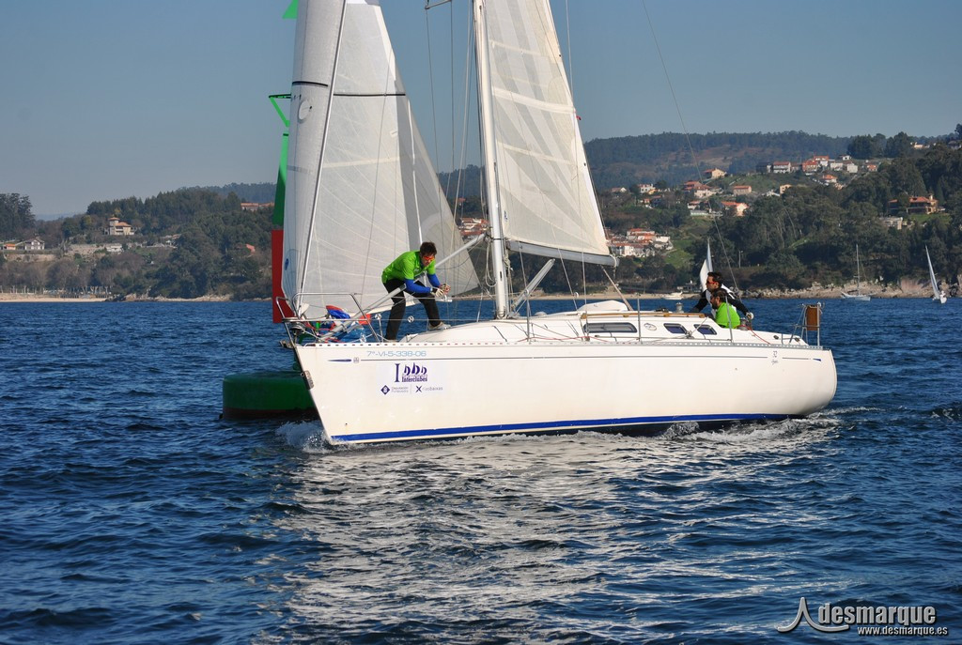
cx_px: 481
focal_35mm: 102
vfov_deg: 13.5
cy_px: 322
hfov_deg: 20.0
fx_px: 2731
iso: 100
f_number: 7.1
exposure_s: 1/800
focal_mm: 68
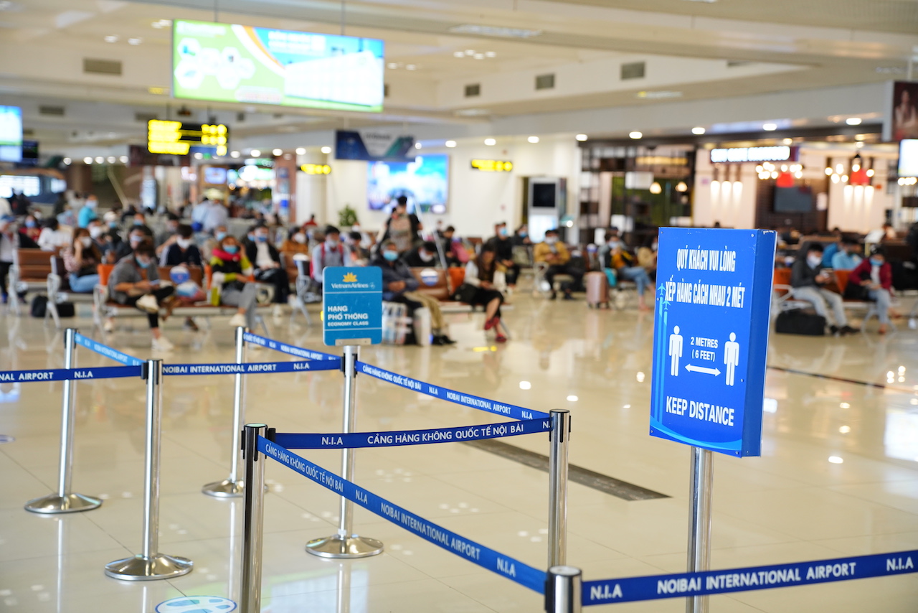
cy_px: 306
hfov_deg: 35.6
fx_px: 1428
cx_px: 459
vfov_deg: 24.2
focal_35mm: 56
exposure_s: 1/125
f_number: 2.8
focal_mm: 56
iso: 1250
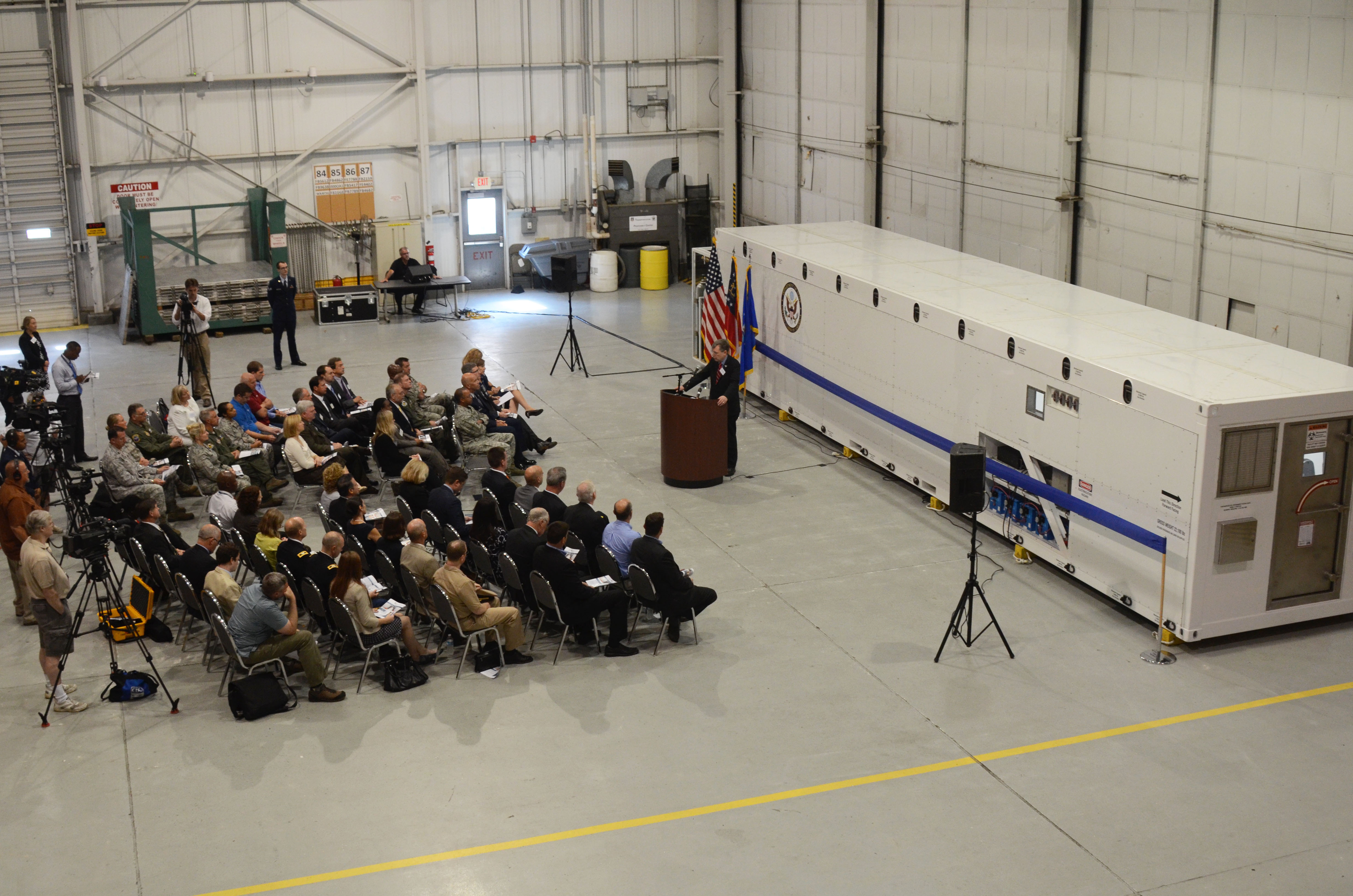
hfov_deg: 46.5
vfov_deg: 31.8
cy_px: 448
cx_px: 676
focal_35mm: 42
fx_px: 1575
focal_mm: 28
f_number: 5.6
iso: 1250
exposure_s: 1/100
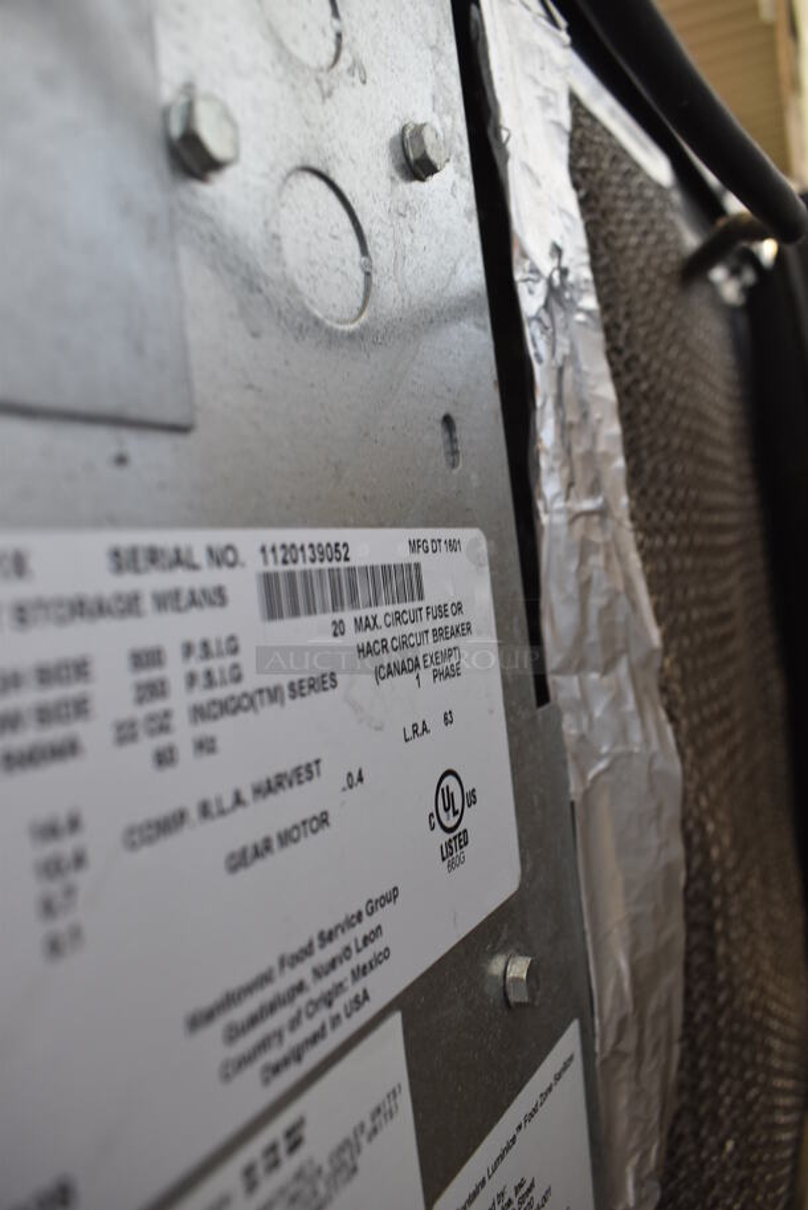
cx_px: 404
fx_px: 908
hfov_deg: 48.0
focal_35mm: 27
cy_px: 605
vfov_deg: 67.3
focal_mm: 18
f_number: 5.6
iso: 560
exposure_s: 1/60
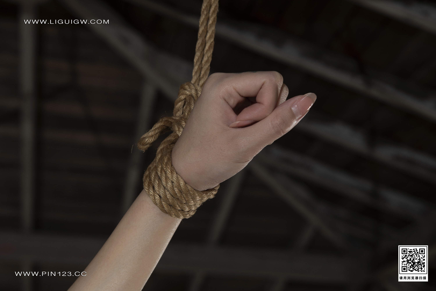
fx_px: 848
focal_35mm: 70
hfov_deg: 28.8
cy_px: 146
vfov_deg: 19.5
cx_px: 218
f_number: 8
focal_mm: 70
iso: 320
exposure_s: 1/125
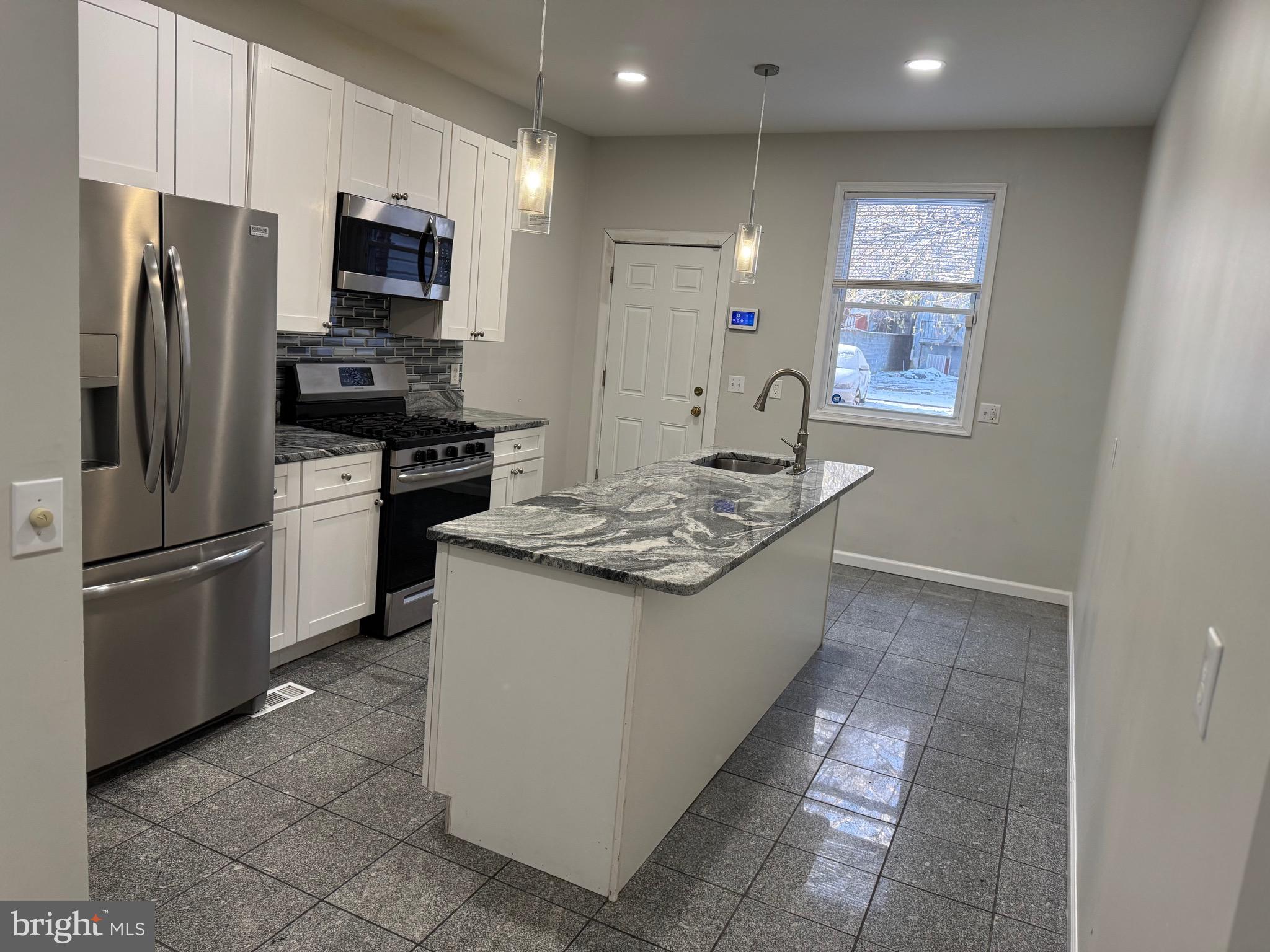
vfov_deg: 56.8
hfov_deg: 71.6
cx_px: 635
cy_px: 476
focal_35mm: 24
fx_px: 881
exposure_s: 1/120
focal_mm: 6.76
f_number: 1.78
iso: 200
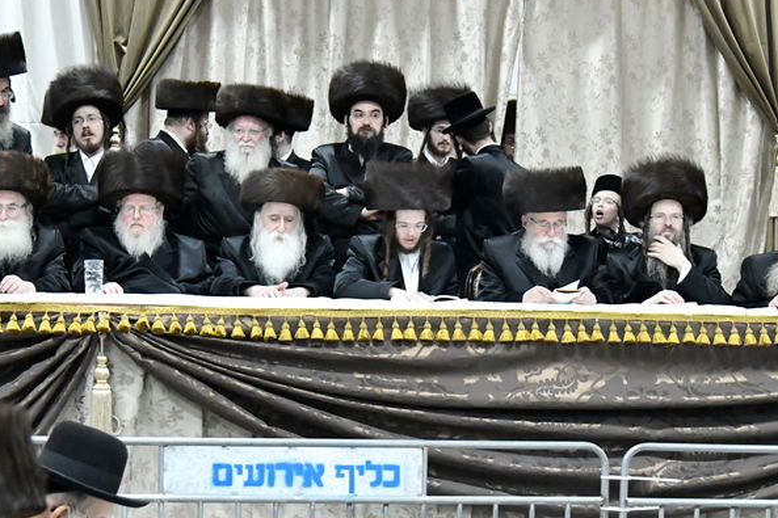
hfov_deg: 26.5
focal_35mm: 76
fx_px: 1642
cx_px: 264
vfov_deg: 17.9
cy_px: 273
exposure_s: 1/250
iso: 5000
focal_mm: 44
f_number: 4.5
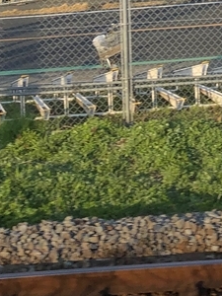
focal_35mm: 112
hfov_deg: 12.8
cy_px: -158
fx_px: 958
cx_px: 284
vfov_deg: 16.0
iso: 20
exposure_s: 1/522
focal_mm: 3.99
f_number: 1.8
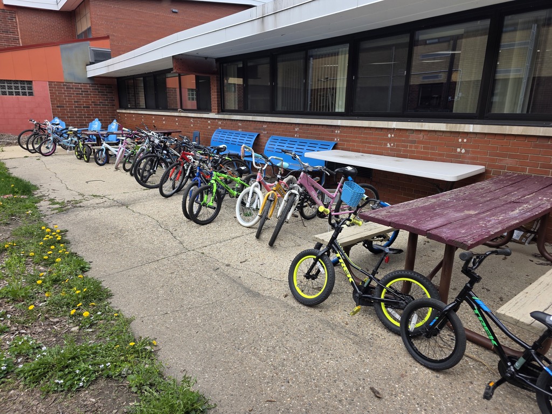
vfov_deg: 58.9
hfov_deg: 73.9
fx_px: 367
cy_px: 207
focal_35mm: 23
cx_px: 276
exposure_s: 1/2071
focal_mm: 6.3
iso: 80
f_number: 1.7
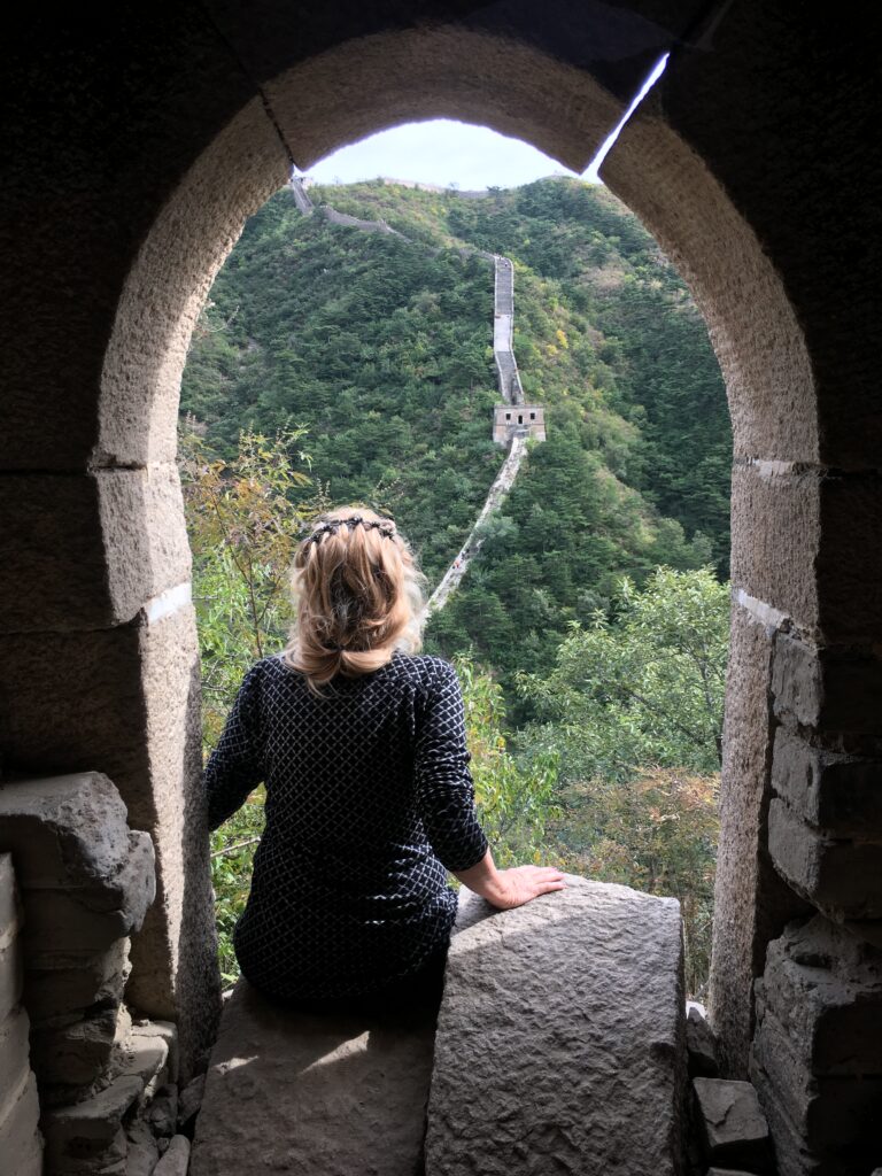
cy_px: 588
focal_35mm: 29
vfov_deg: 61.7
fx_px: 985
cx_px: 441
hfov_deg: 48.2
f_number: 2.2
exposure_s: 1/278
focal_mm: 4.15
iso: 25
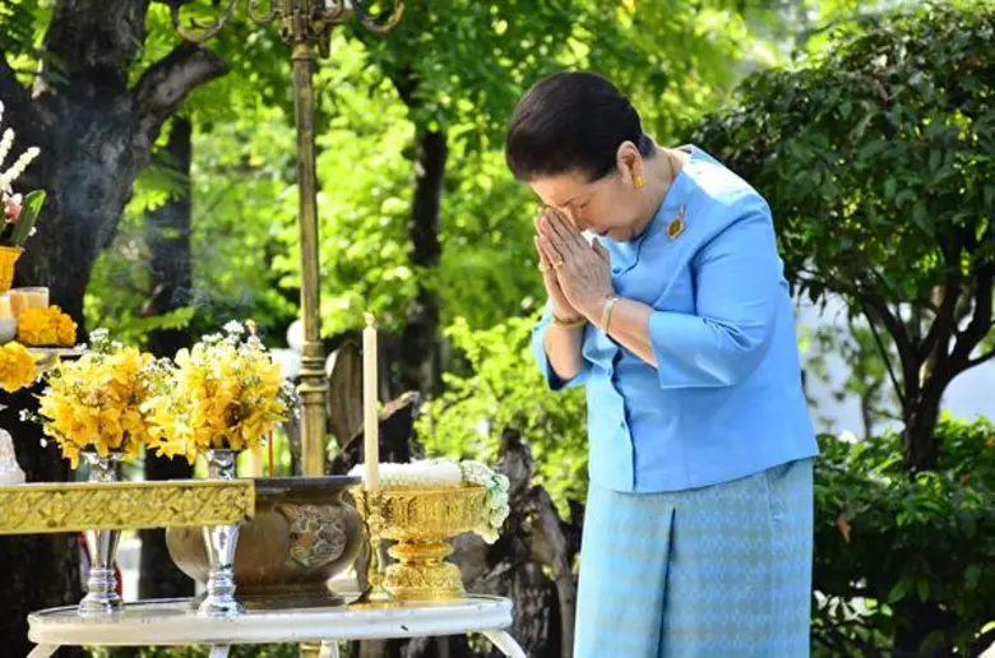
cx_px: 498
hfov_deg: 15.2
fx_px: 3722
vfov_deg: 10.1
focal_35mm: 135
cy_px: 329
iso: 320
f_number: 5.3
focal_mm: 90
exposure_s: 1/200
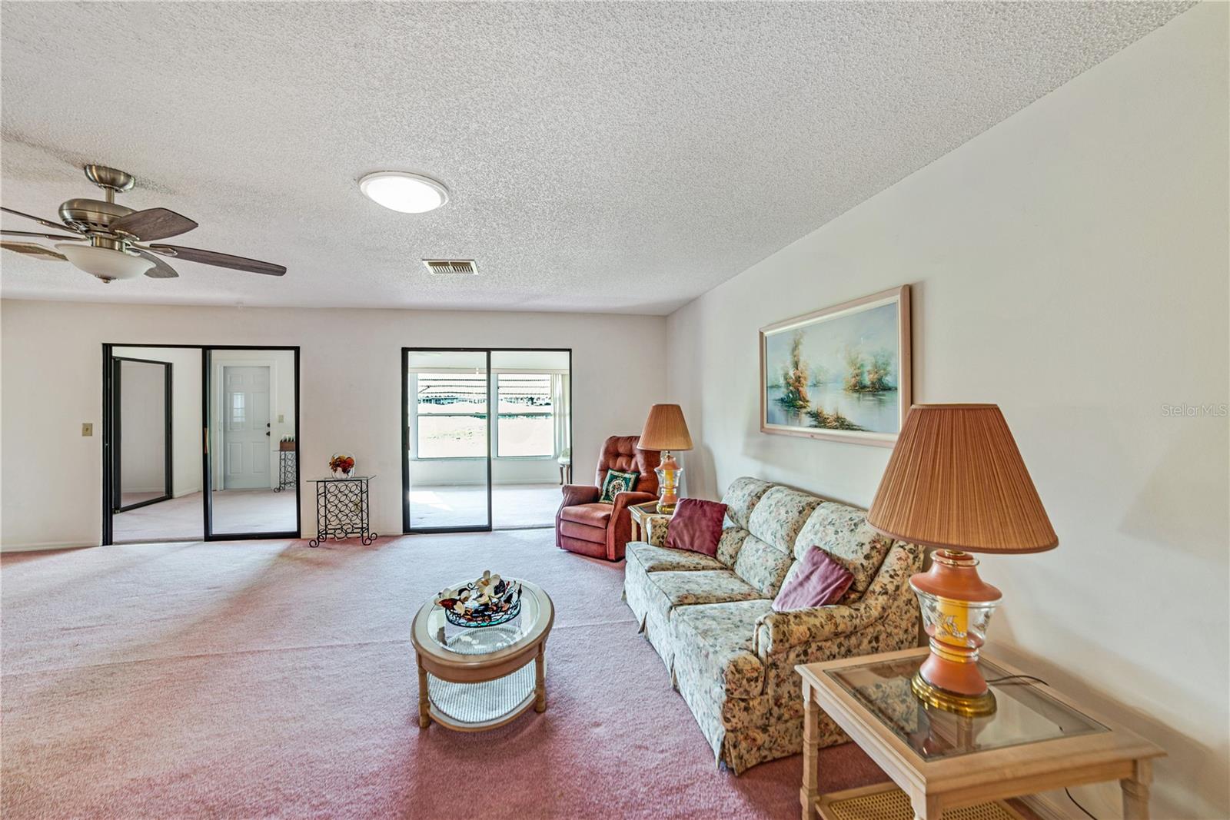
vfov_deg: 81.2
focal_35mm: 14
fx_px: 478
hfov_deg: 104.2
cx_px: 615
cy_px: 410
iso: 160
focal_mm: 14
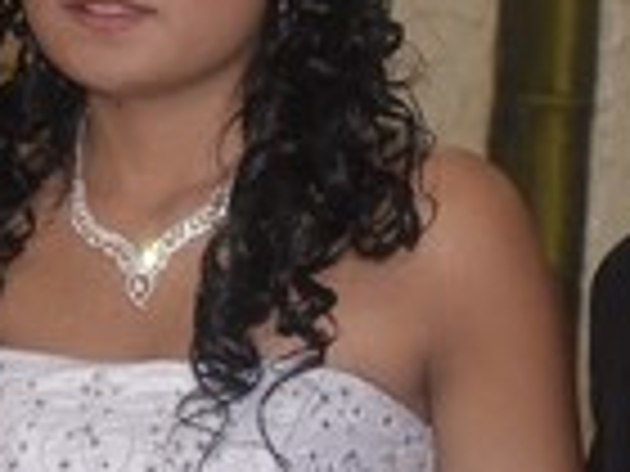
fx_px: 5351
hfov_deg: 6.7
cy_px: 400
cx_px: -112
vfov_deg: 5.1
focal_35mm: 294
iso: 800
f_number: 4.8
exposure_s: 1/60
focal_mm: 42
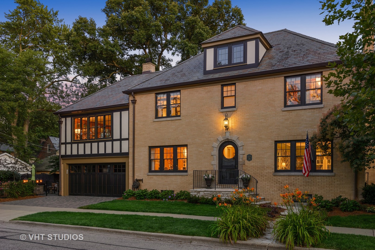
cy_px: 125
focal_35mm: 31
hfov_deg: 60.3
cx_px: 188
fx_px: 323
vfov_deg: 42.3
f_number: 9
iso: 200
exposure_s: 1.3
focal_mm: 31
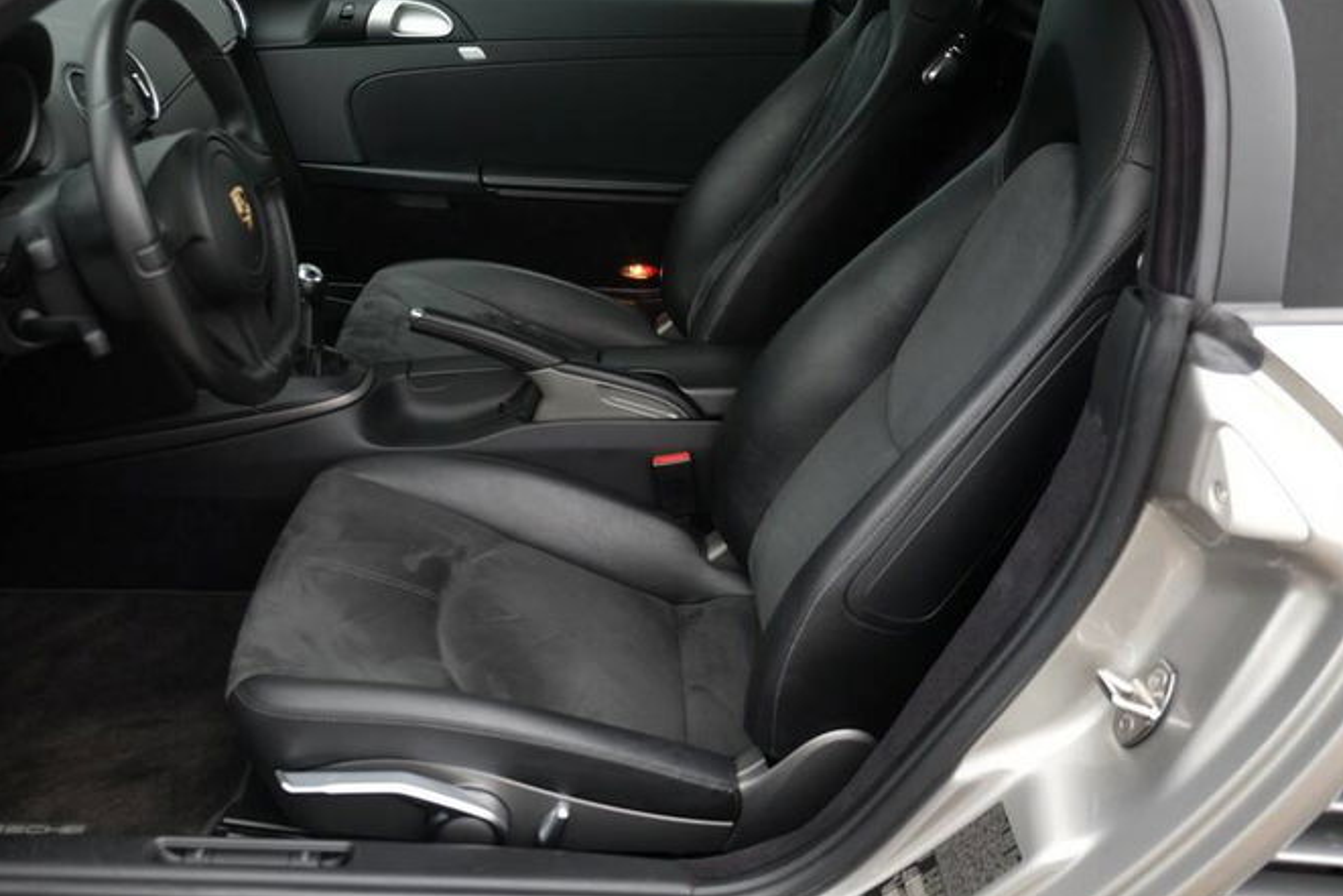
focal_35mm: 36
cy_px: 435
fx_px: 1343
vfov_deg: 36.9
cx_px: 630
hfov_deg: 53.1
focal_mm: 20.5
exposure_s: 1/150
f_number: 3.2
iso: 200
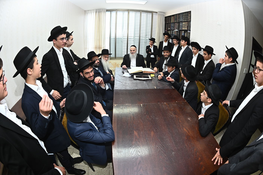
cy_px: 88
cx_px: 132
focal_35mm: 16
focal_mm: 16
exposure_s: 1/100
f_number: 6.3
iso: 1000
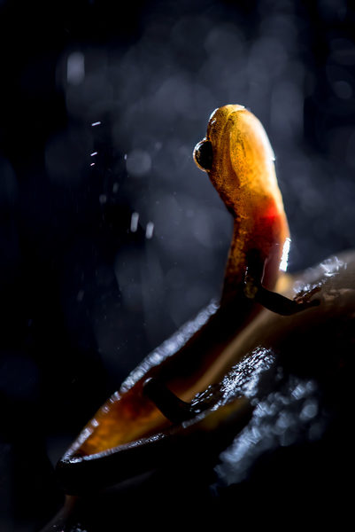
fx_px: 2658
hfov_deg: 7.6
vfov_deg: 11.4
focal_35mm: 180
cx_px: 178
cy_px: 266
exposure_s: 1/30
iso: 1600
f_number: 4.8
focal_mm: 180
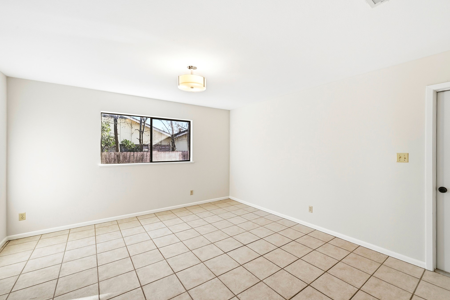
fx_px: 188
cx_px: 238
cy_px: 151
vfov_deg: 77.4
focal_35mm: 15
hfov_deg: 100.3
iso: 400
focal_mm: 14
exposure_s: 1/500
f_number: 10
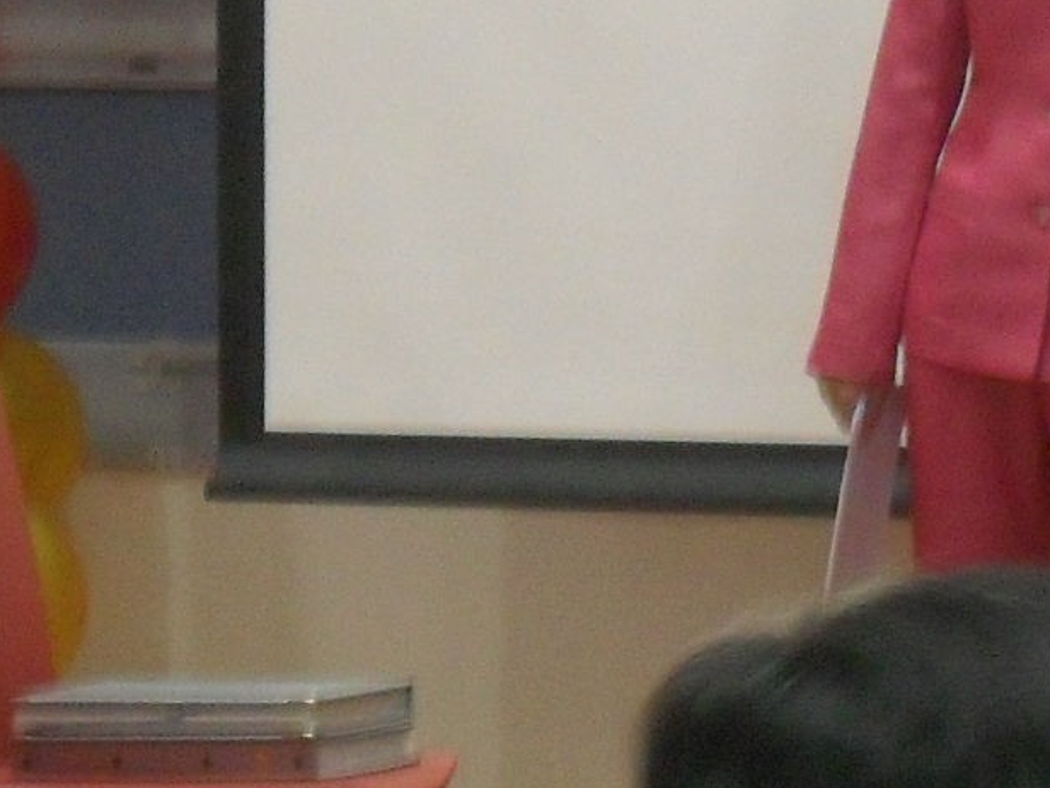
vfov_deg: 3.9
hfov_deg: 5.2
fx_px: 11496
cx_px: 1536
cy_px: 338
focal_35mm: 379
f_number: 4.7
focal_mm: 15.9
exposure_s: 1/20
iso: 240
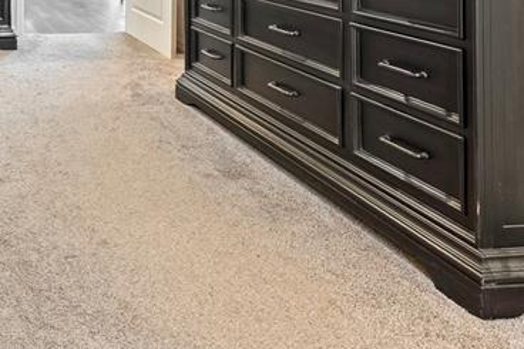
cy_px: -85
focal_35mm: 39
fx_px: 567
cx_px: -34
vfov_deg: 28.9
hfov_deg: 41.1
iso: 400
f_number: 9
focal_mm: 14
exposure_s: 1.6
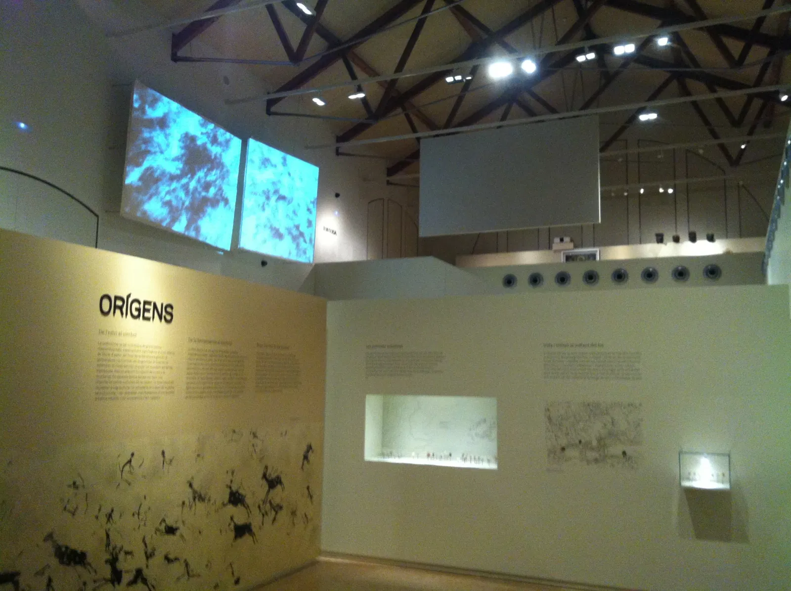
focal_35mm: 35
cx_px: 396
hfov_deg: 52.7
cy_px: 296
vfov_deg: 40.6
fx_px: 799
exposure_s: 1/15
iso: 250
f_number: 2.8
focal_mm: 3.85
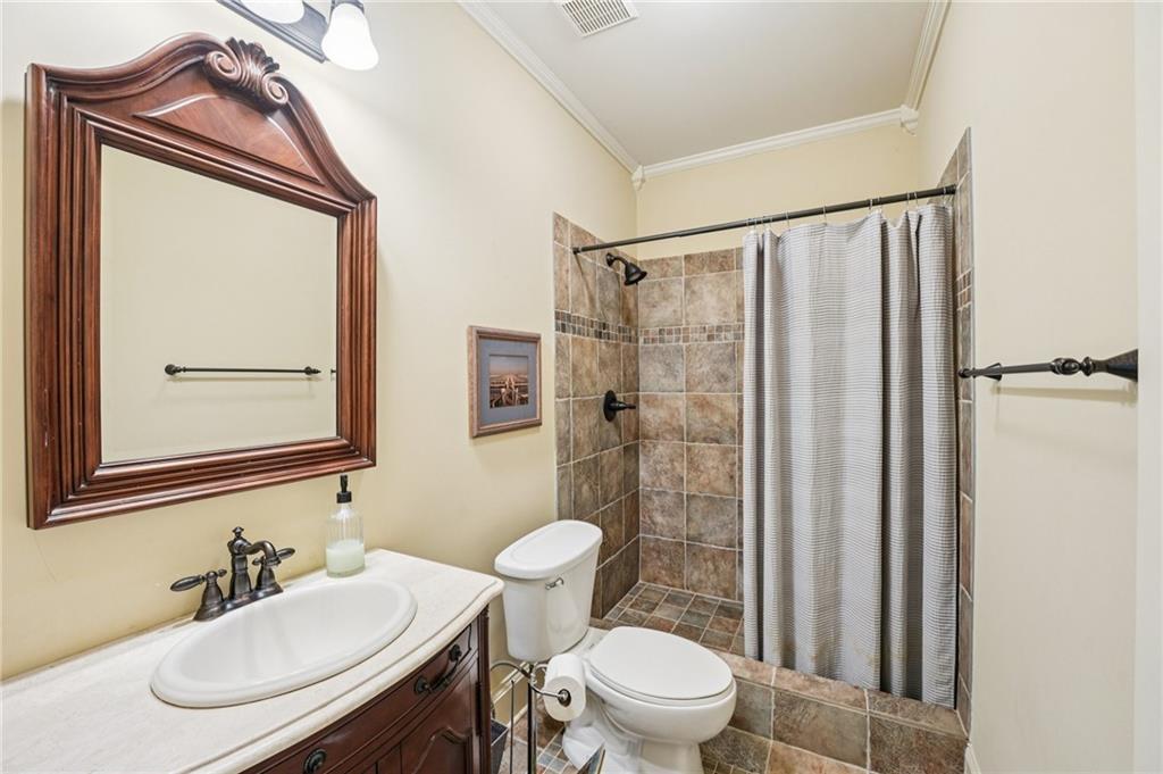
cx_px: 582
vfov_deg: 81.1
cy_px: 387
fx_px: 452
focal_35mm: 14
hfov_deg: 104.3
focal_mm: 14
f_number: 8
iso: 320
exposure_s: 1/6
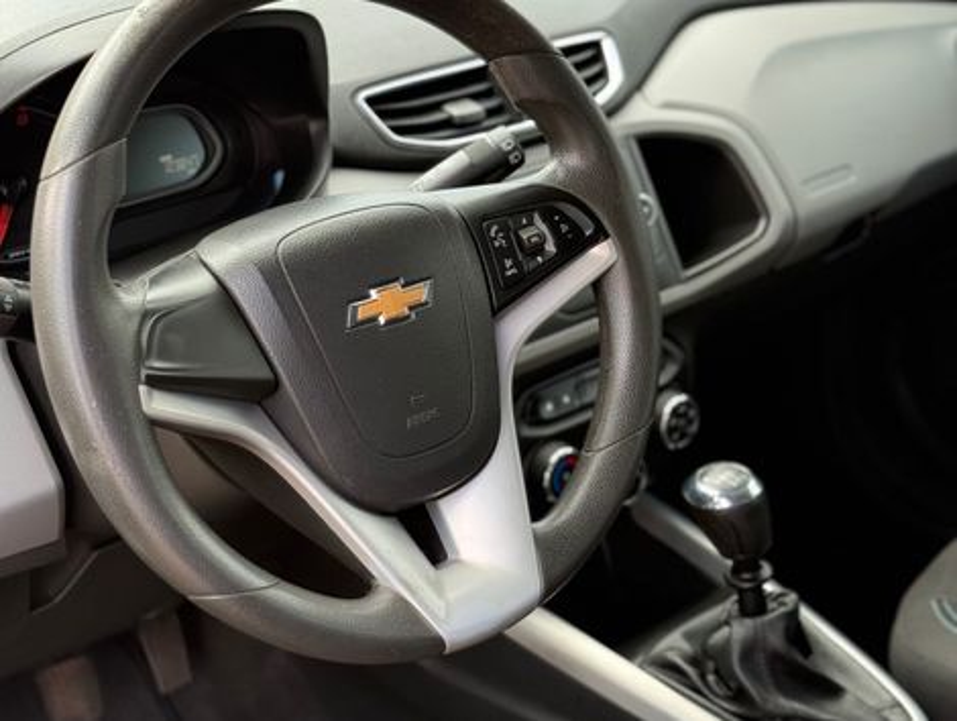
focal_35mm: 48
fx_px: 1329
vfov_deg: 30.3
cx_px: 478
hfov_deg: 39.6
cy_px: 360
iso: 125
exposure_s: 1/242
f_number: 1.78
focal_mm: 6.76
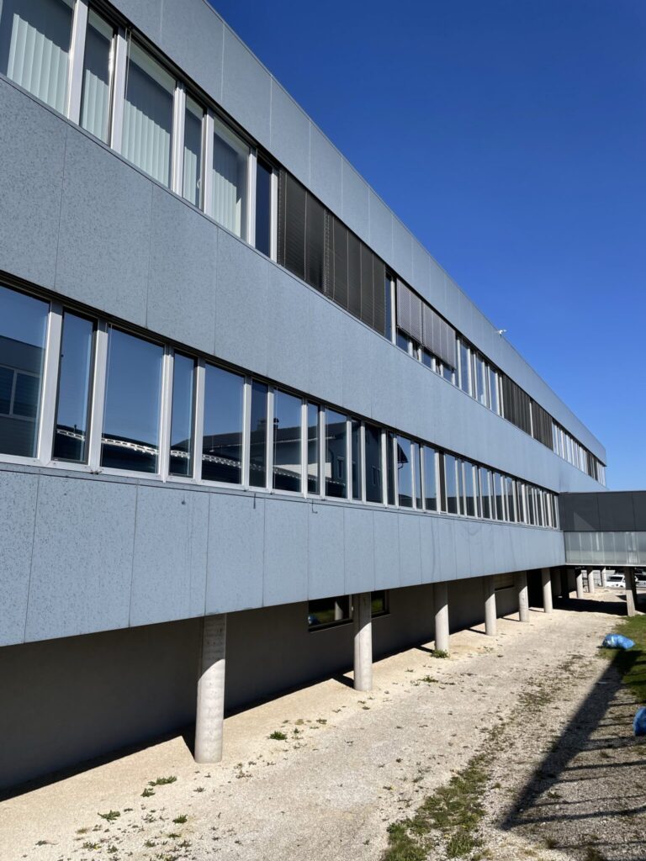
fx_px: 647
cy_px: 430
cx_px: 323
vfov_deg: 67.3
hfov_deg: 53.1
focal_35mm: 26
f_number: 1.6
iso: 32
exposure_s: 1/4651
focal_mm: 4.2
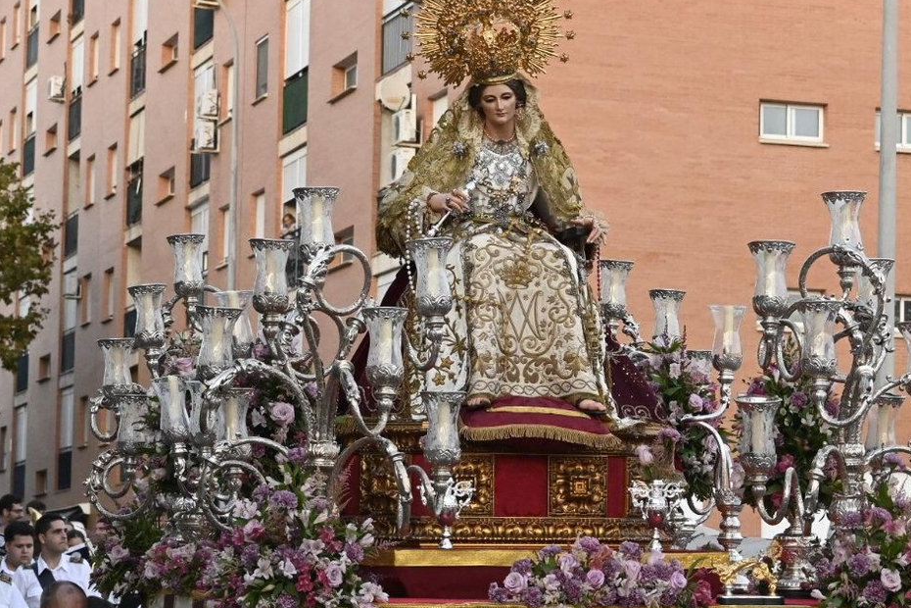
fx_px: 3264
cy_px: 323
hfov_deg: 15.9
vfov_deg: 10.6
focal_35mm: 129
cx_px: 578
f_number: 5.6
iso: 2500
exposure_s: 1/320
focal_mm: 50
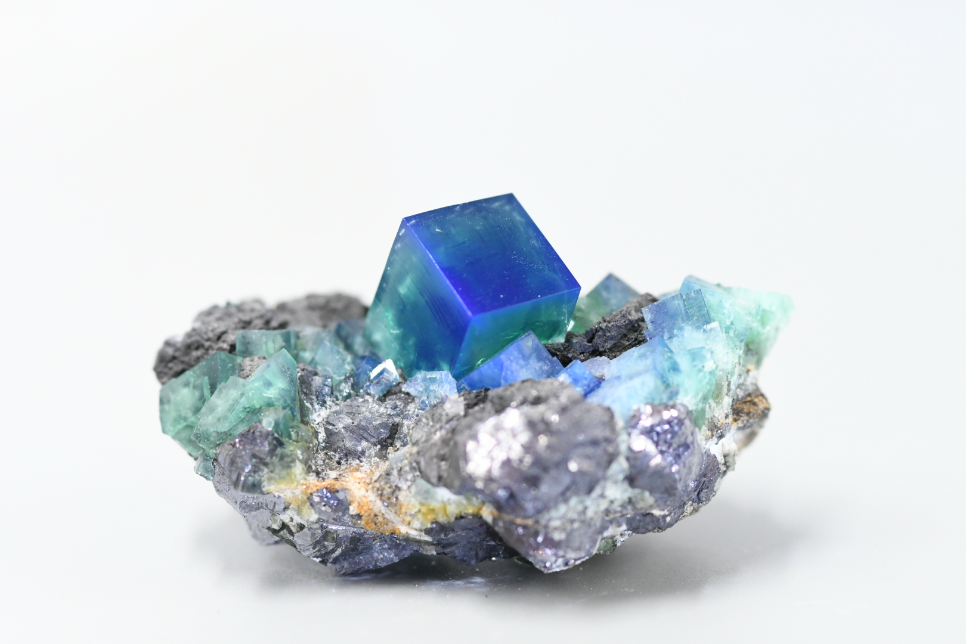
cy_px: 322
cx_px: 483
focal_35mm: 157
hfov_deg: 13.1
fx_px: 4213
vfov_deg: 8.7
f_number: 5
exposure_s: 1/500
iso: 2000
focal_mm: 105
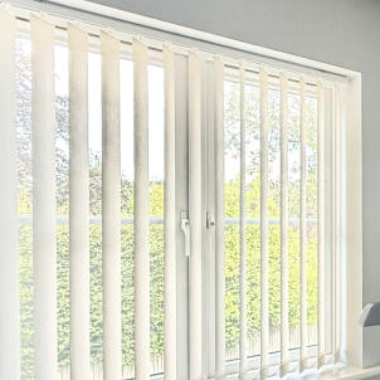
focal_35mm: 42
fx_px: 522
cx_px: 515
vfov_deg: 39.8
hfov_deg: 30.1
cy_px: 232
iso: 250
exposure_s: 1/99
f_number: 2.2
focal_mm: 2.22
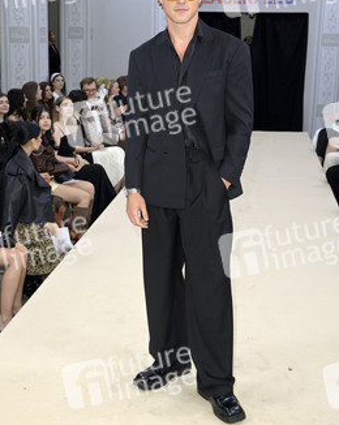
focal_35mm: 53
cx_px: 167
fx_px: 666
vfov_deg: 35.3
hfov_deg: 28.6
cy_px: 183
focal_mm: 46
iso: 500
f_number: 5.6
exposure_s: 1/250
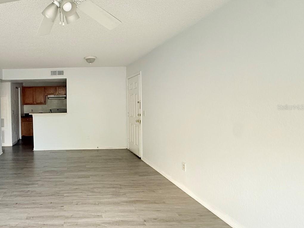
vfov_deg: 61.1
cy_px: 107
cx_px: 67
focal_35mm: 22
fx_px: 193
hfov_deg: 69.9
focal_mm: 2.22
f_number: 2.2
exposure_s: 1/60
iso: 500
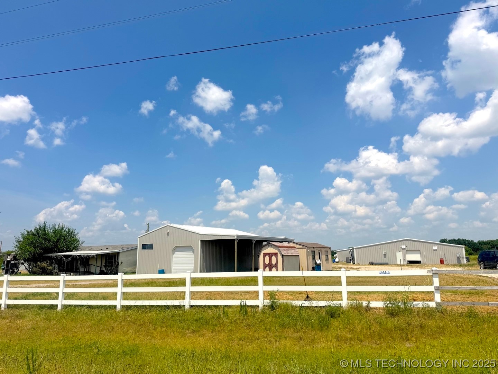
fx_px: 345
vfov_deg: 56.8
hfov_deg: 71.6
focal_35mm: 24
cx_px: 249
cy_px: 187
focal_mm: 6.76
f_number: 1.78
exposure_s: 1/12346
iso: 80
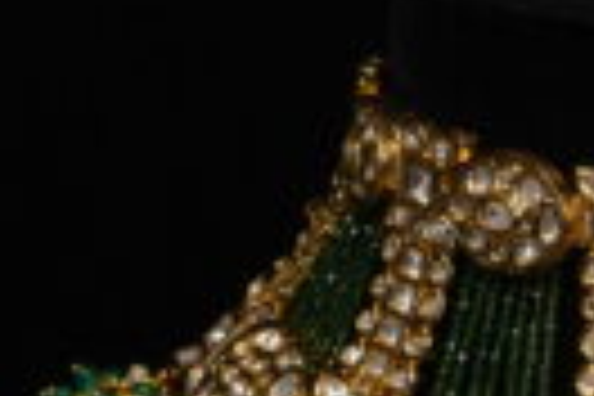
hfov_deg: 13.1
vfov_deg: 9.0
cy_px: 425
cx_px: 742
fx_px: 2508
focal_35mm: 152
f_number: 13
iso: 4000
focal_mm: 50
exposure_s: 1/125
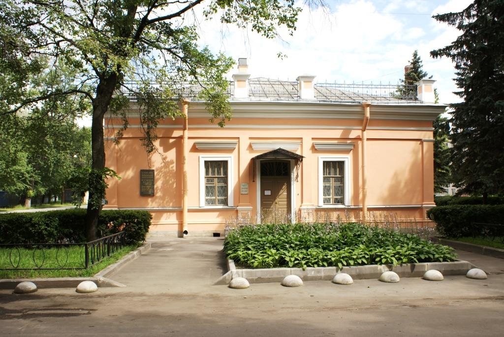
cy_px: 168
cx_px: 252
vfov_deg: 43.7
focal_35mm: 30
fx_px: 420
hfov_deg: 61.9
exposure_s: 1/60
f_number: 8
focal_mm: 20
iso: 100
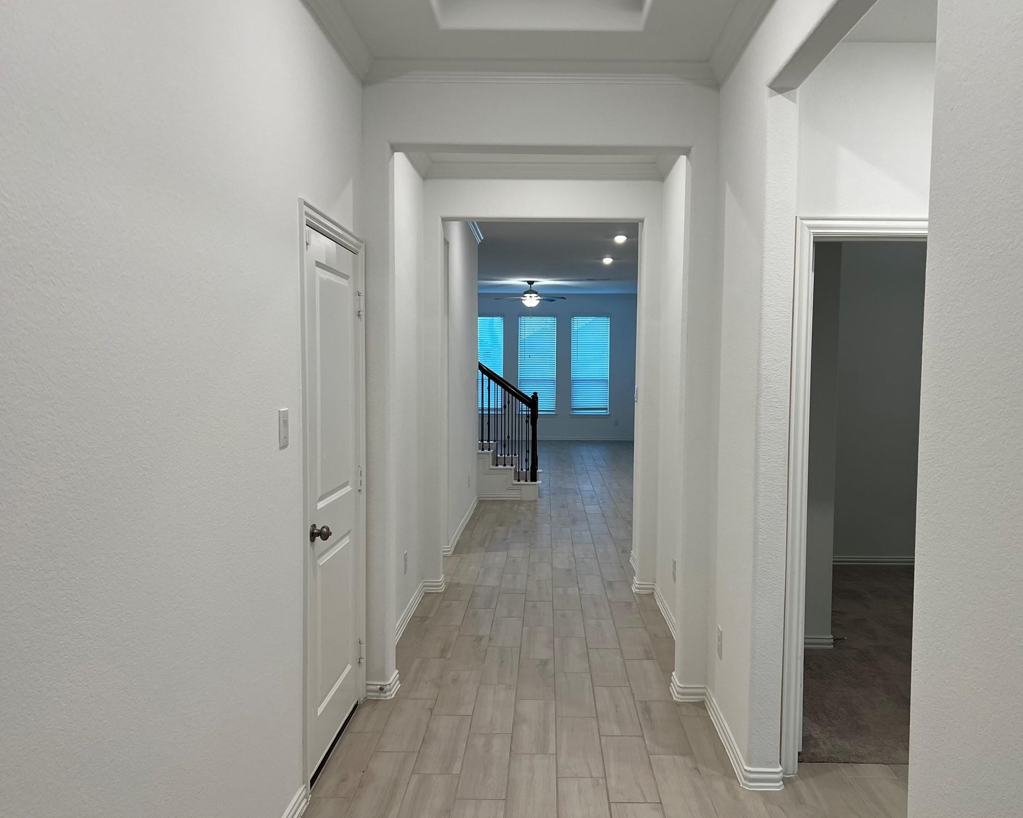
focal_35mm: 28
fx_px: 848
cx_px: 545
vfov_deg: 51.5
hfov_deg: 62.2
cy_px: 407
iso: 100
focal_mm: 5.7
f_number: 1.5
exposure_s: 1/120
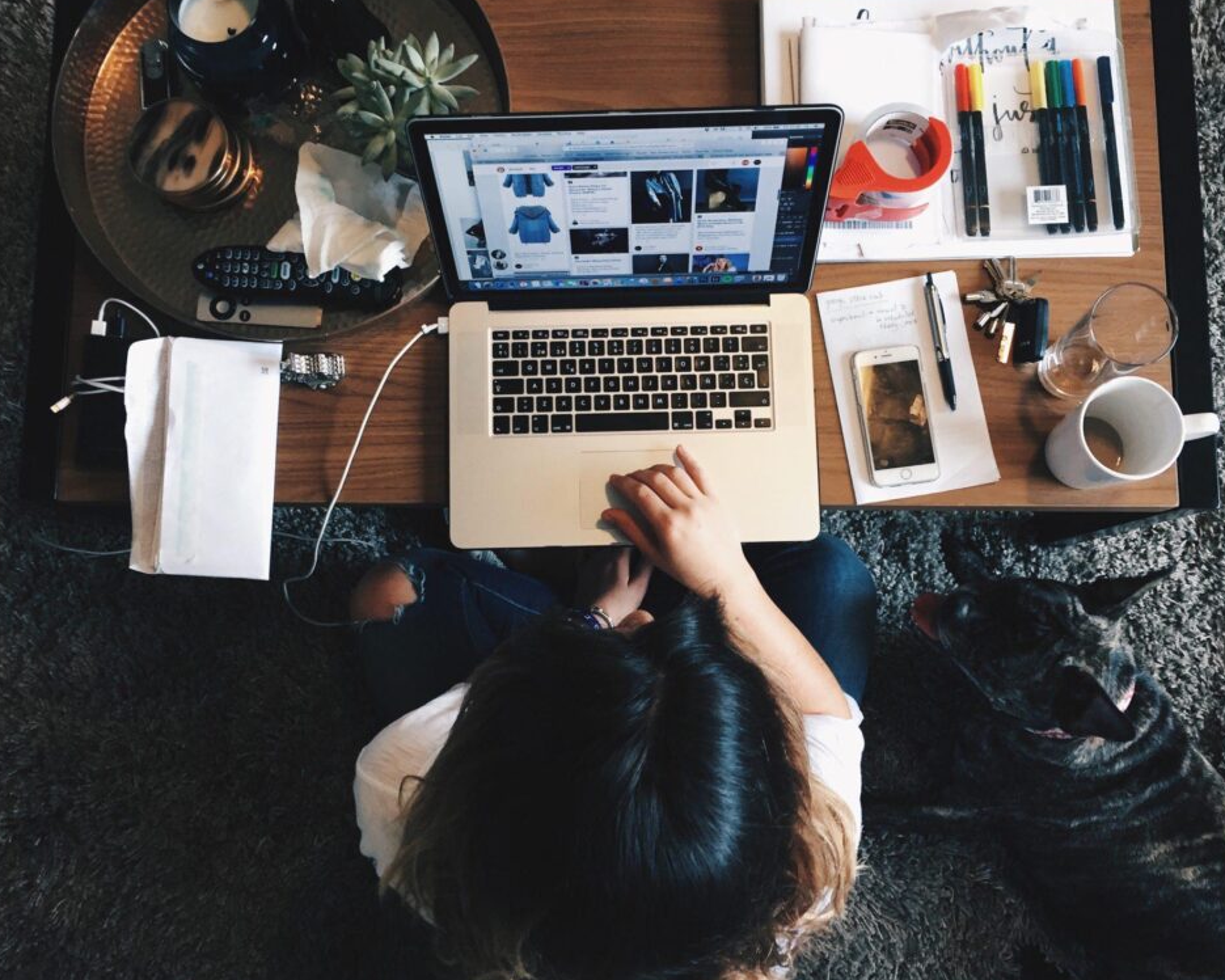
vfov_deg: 47.1
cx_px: 614
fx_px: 1124
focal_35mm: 31
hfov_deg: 57.2
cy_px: 488
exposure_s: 1/30
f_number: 2.2
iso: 80
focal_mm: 4.15
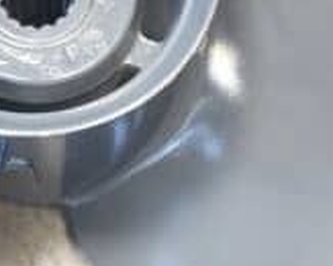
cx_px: 69
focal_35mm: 92
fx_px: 906
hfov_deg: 20.6
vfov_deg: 16.7
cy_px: 124
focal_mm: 6.4
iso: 640
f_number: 1.8
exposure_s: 1/120
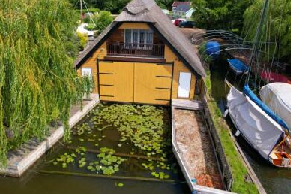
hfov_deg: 67.2
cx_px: 129
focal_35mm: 27
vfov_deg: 47.6
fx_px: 218
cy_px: 80
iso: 100
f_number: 2.8
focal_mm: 8.38
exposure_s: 1/160
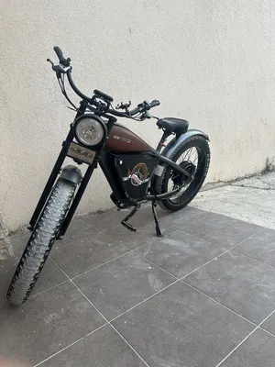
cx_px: 138
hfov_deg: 56.8
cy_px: 184
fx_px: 254
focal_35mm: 24
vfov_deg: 71.6
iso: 80
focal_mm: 6.86
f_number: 1.78
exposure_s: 1/404
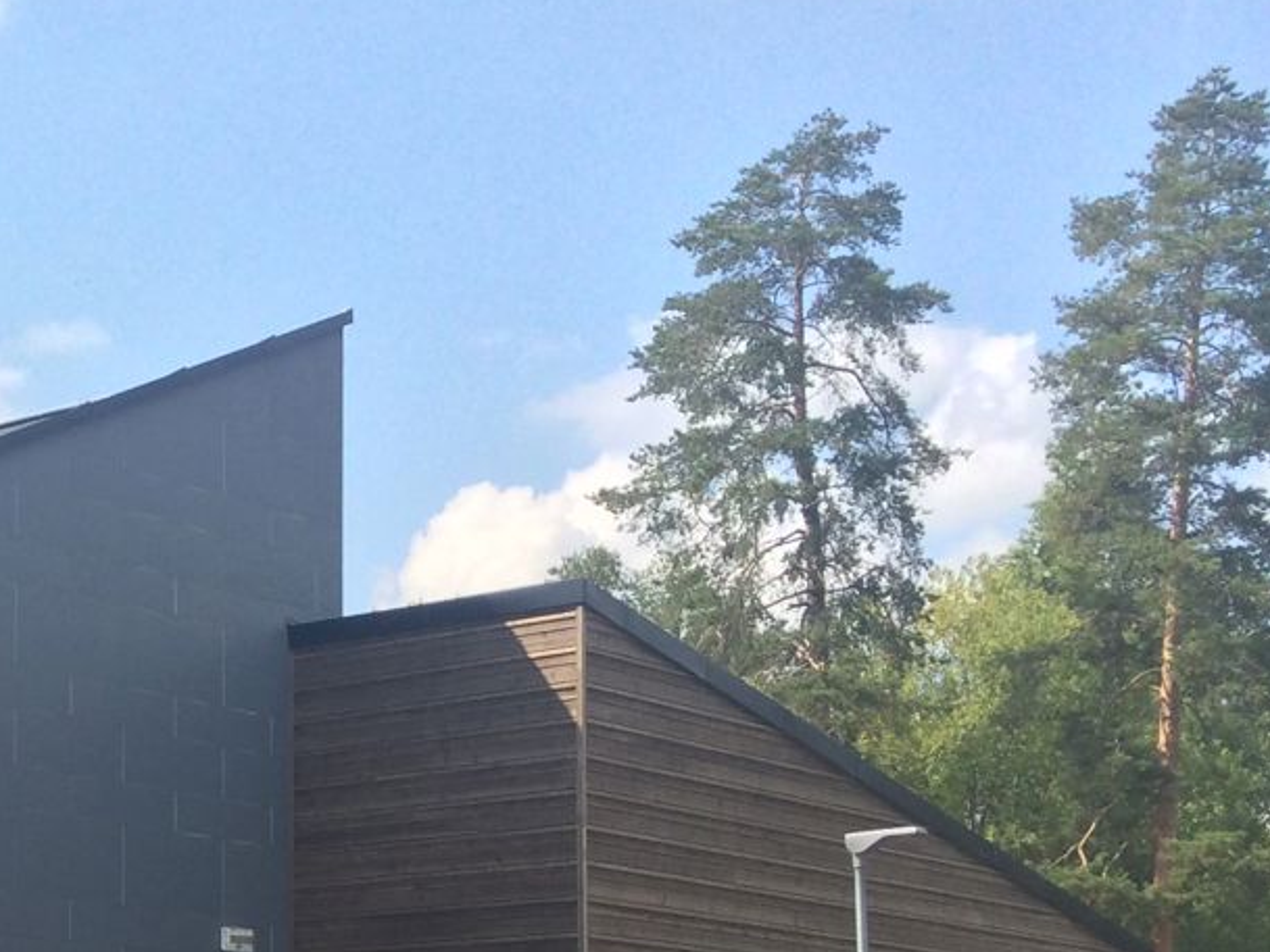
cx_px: -415
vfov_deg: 17.9
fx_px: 2936
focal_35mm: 80
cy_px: 1008
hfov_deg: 21.8
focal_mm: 4.12
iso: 32
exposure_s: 1/1244
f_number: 2.2
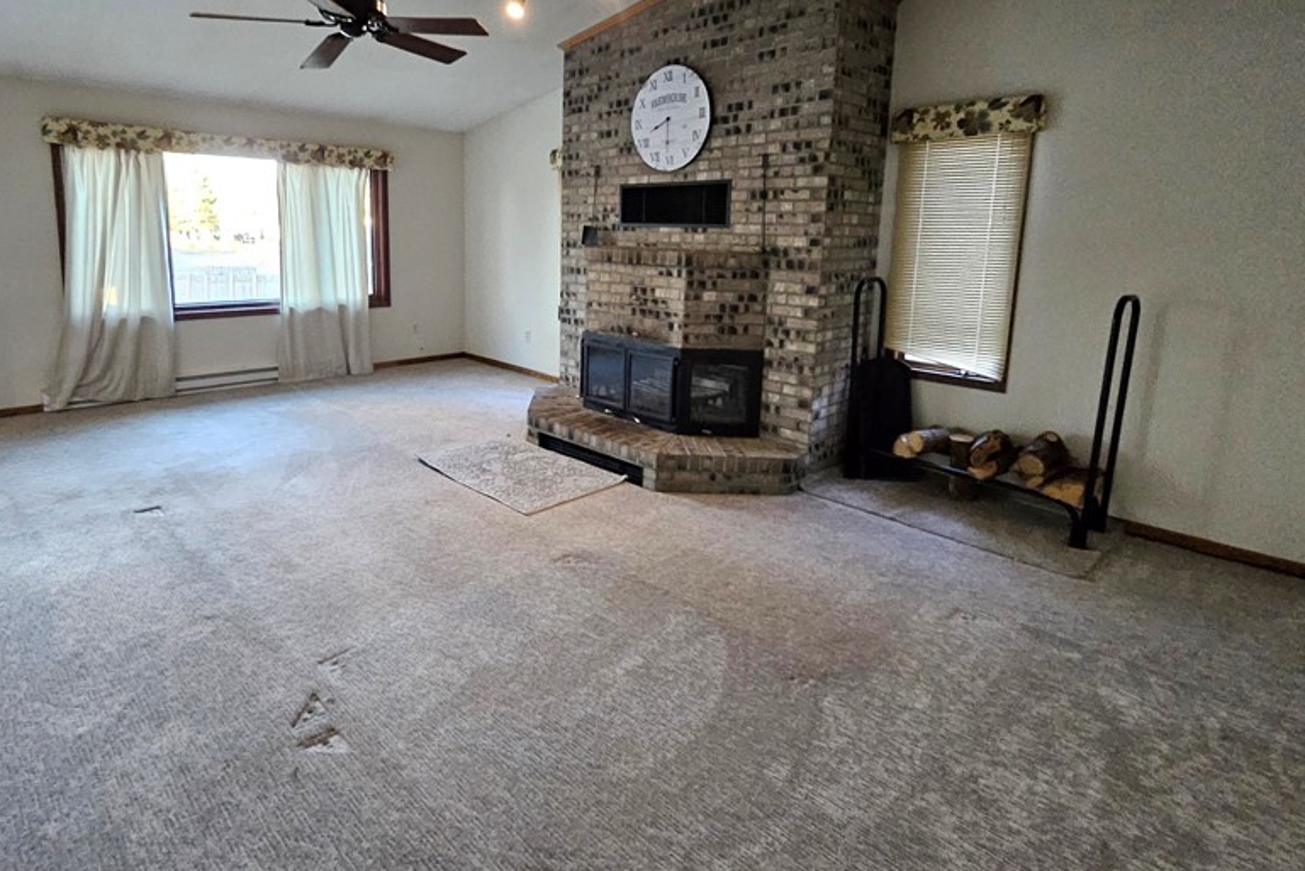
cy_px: 335
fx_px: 653
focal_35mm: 18
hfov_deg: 89.7
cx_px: 591
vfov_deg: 66.6
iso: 640
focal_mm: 1.74
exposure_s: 1/30
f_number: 2.2
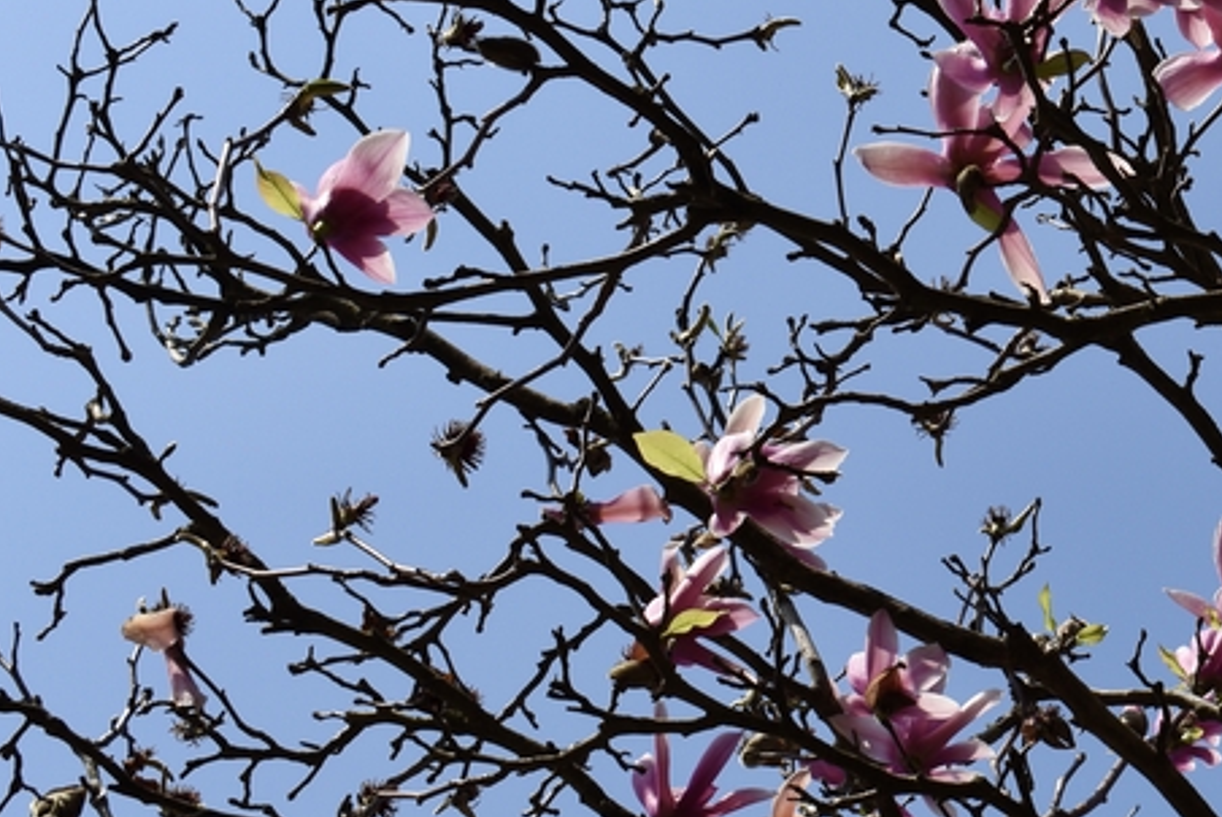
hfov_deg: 15.5
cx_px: 1341
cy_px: 126
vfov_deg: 10.6
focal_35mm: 129
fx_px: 4381
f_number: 9
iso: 100
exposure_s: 1/320
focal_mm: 38
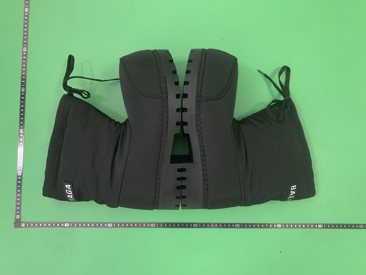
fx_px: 275
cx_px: 183
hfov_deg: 67.3
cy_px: 138
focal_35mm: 26
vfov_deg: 53.1
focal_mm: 4.25
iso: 320
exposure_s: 1/60
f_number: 1.8
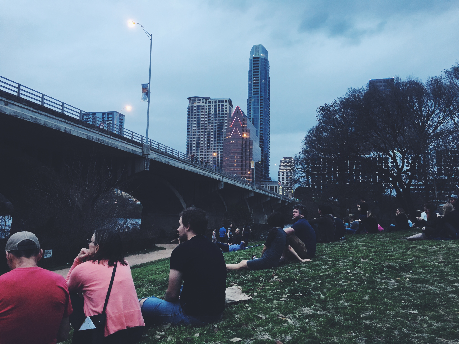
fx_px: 385
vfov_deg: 48.2
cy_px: 172
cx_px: 230
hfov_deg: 61.7
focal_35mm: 29
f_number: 2.2
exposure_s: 1/30
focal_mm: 4.15
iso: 80
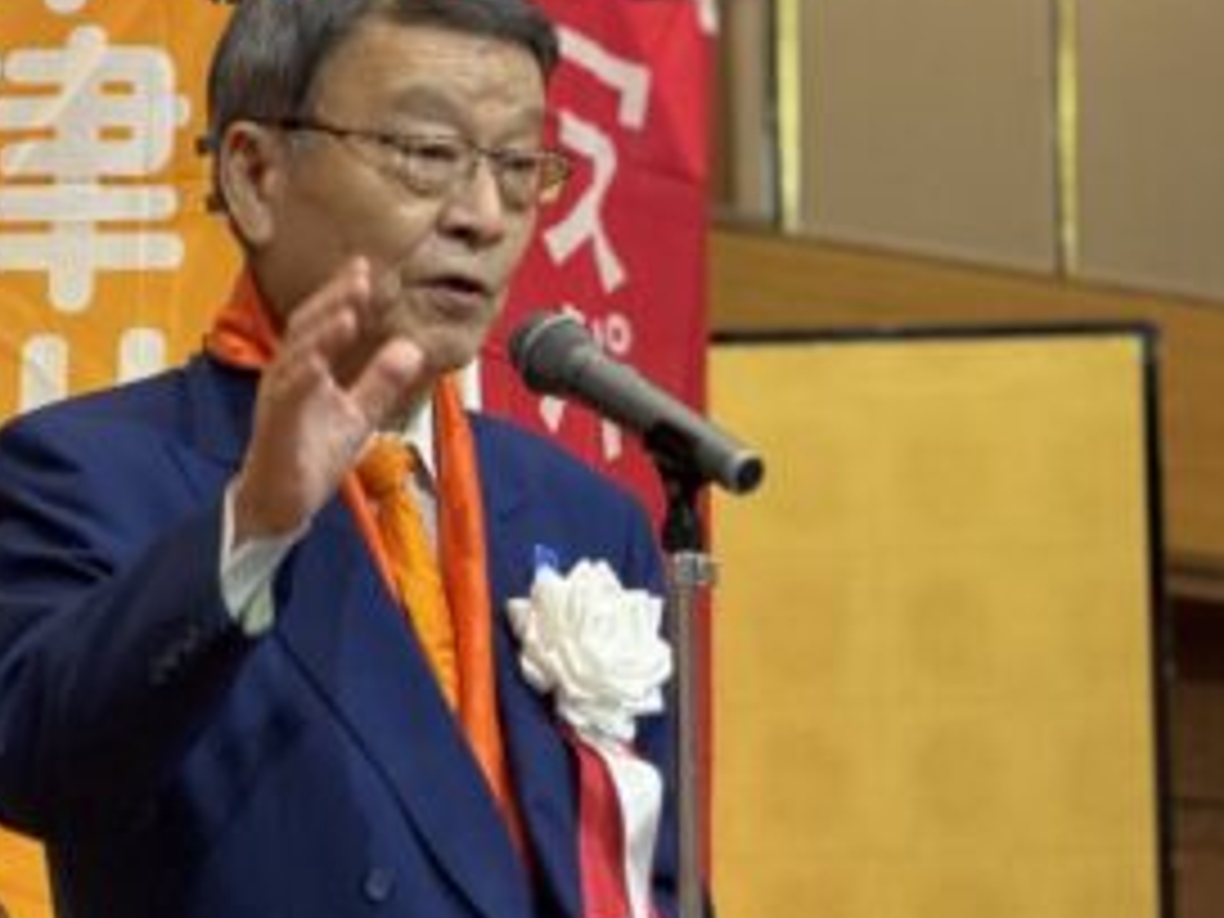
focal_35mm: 265
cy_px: 369
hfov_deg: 7.5
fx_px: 9370
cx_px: 382
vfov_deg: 5.6
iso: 200
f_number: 2.8
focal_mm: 15.66
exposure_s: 1/86
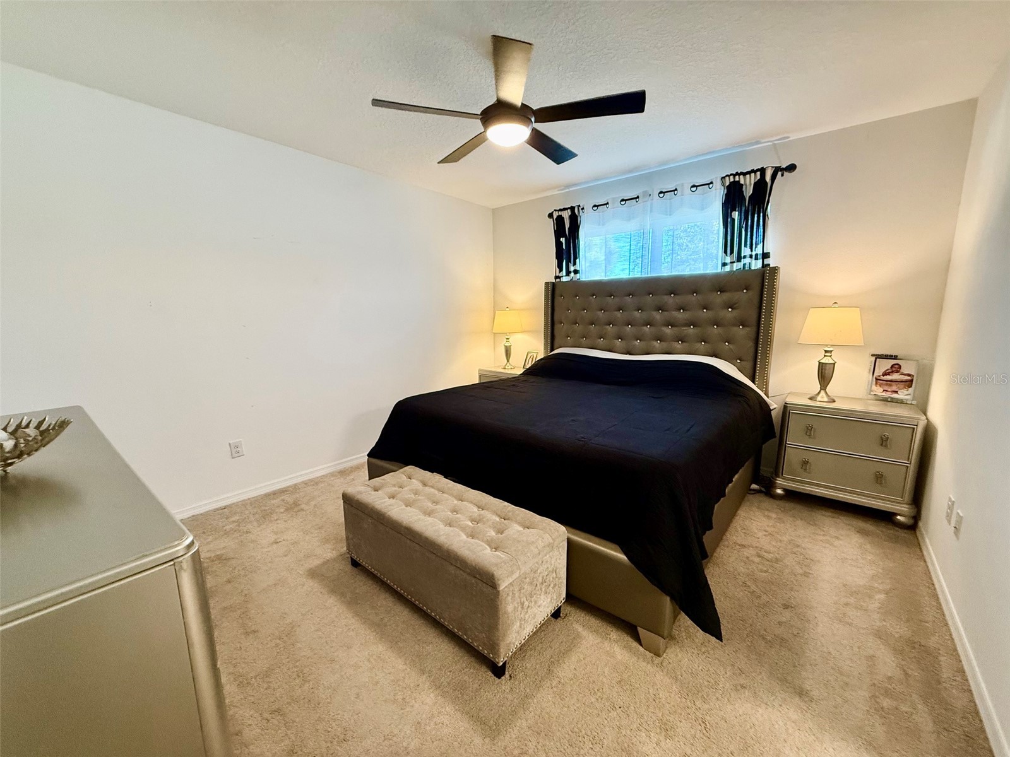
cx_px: 505
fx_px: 408
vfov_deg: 85.7
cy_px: 378
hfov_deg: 102.1
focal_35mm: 14
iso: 320
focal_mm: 2.22
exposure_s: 1/60
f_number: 2.2
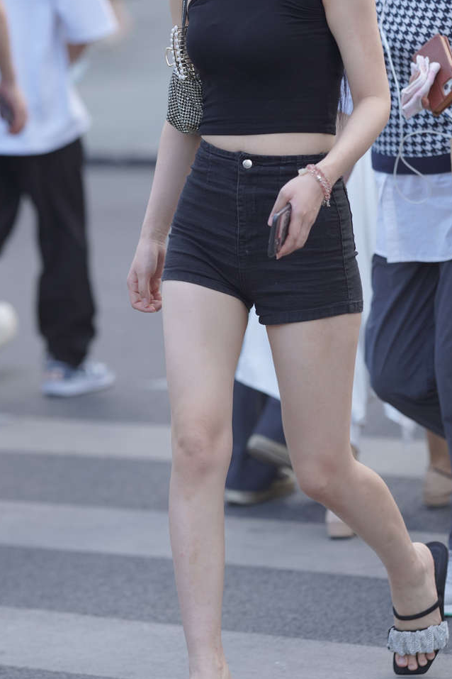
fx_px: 4783
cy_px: 168
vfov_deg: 8.1
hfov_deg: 5.4
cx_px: 217
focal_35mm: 254
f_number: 2.5
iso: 400
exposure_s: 1/500
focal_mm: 135
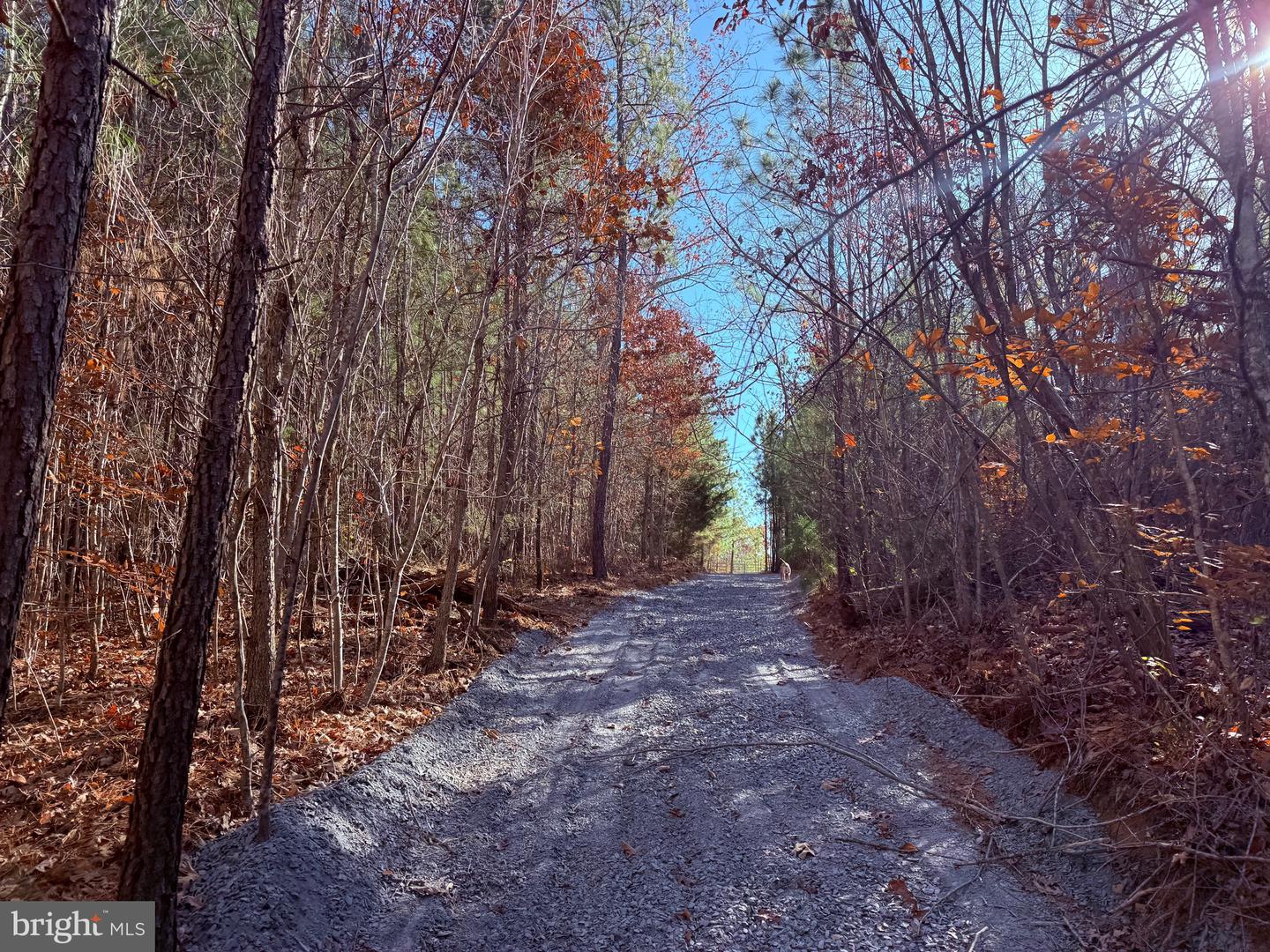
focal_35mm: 24
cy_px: 476
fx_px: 881
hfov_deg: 71.6
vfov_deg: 56.8
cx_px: 635
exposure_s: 1/943
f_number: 1.78
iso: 100
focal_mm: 6.76
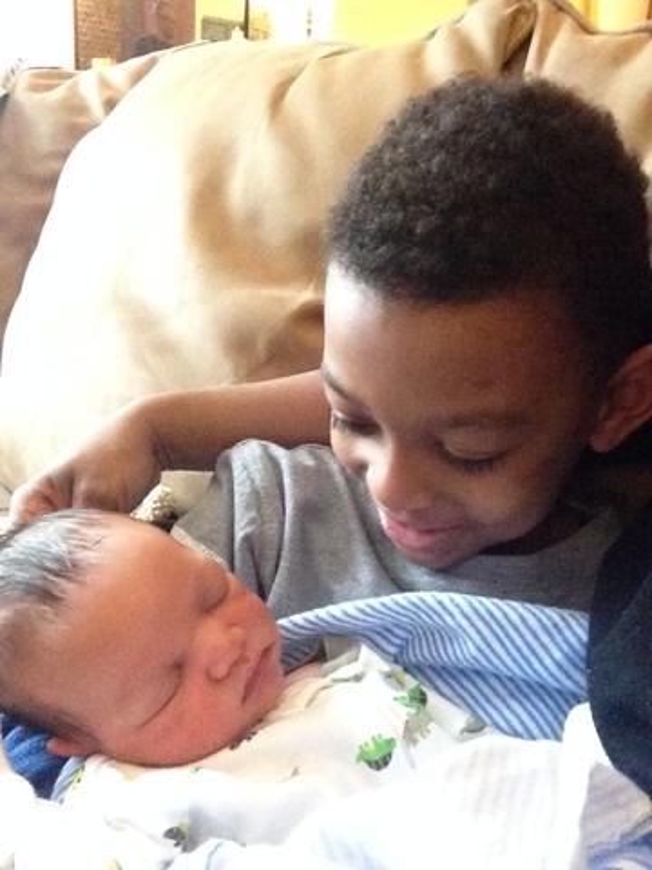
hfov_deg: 42.9
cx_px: 326
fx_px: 829
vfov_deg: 55.4
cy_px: 435
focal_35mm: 33
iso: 1000
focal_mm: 2.15
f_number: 2.4
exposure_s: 1/15
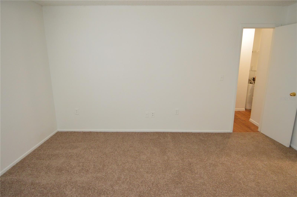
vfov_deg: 67.3
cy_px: 98
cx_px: 148
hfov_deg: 90.1
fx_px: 148
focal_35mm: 18
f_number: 4
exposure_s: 1/60
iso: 1100
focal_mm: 12
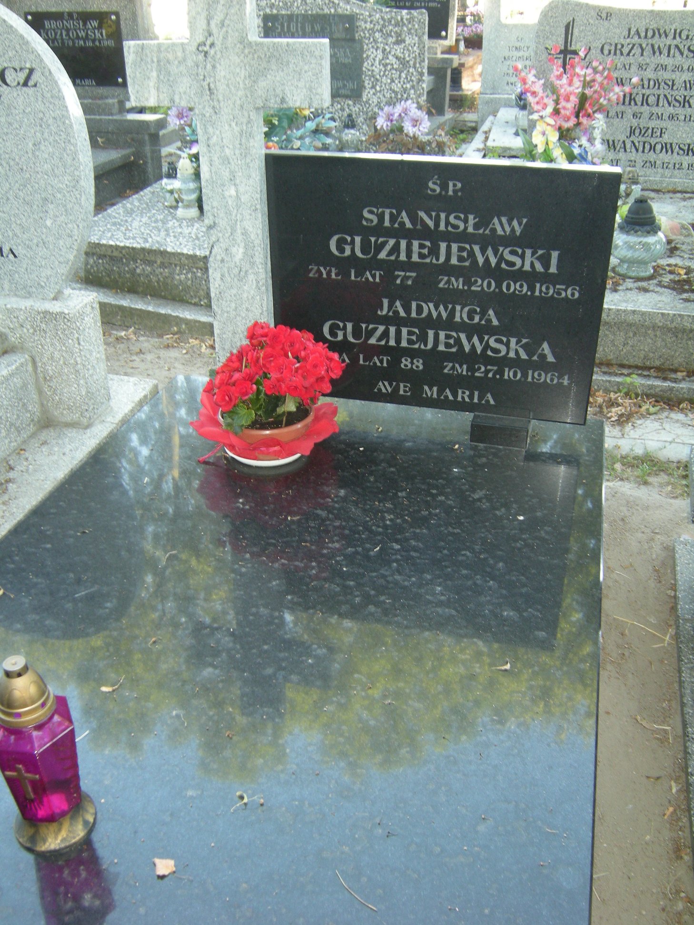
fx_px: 829
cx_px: 347
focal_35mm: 31
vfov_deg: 58.4
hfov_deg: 45.4
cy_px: 462
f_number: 2.9
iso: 131
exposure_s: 1/46
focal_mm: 5.3
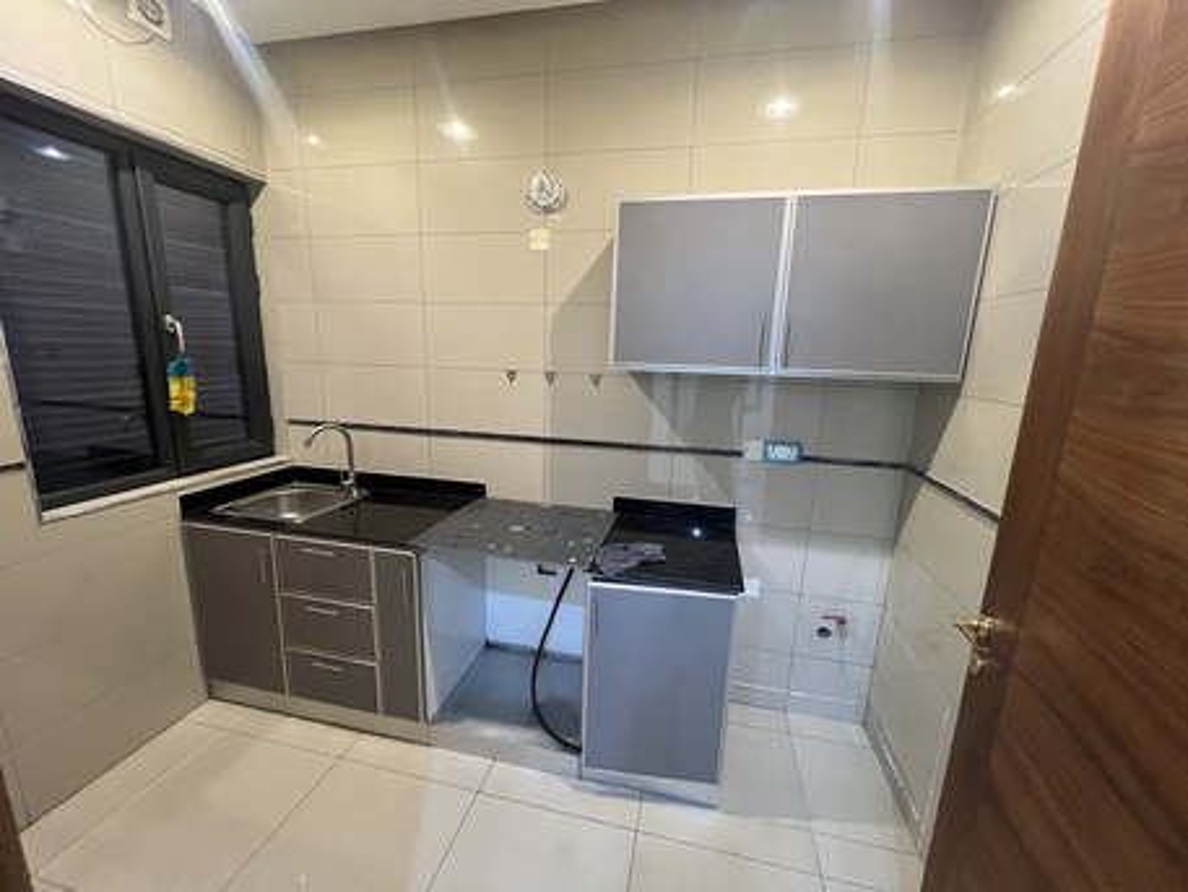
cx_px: 594
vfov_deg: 89.9
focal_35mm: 13
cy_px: 446
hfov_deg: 106.2
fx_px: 446
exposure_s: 1/60
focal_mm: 1.57
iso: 400
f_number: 1.8
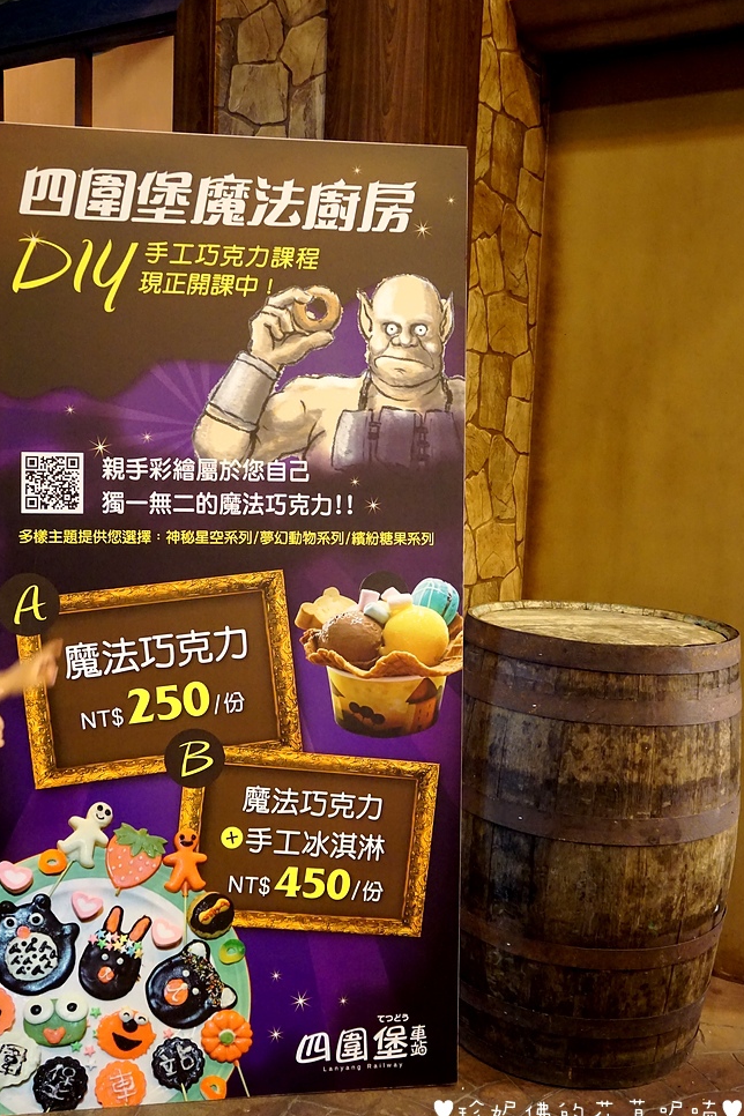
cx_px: 356
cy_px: 581
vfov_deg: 54.4
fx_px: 1085
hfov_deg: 37.8
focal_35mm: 35
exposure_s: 1/50
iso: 3200
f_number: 4
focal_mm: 22
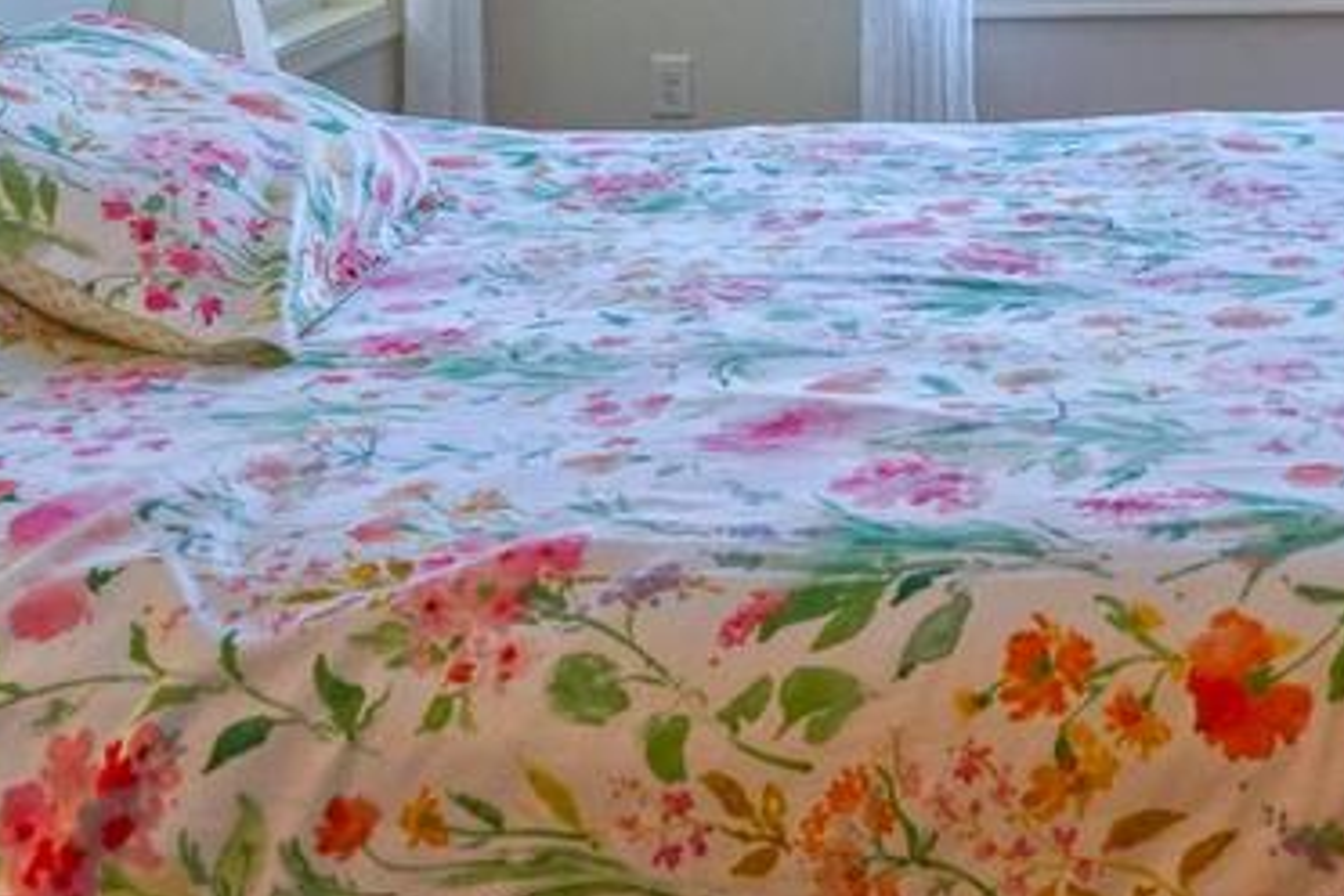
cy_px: -300
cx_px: 1171
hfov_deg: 31.1
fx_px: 2314
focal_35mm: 62
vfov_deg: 19.9
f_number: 4
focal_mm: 16
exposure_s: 1/160
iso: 800
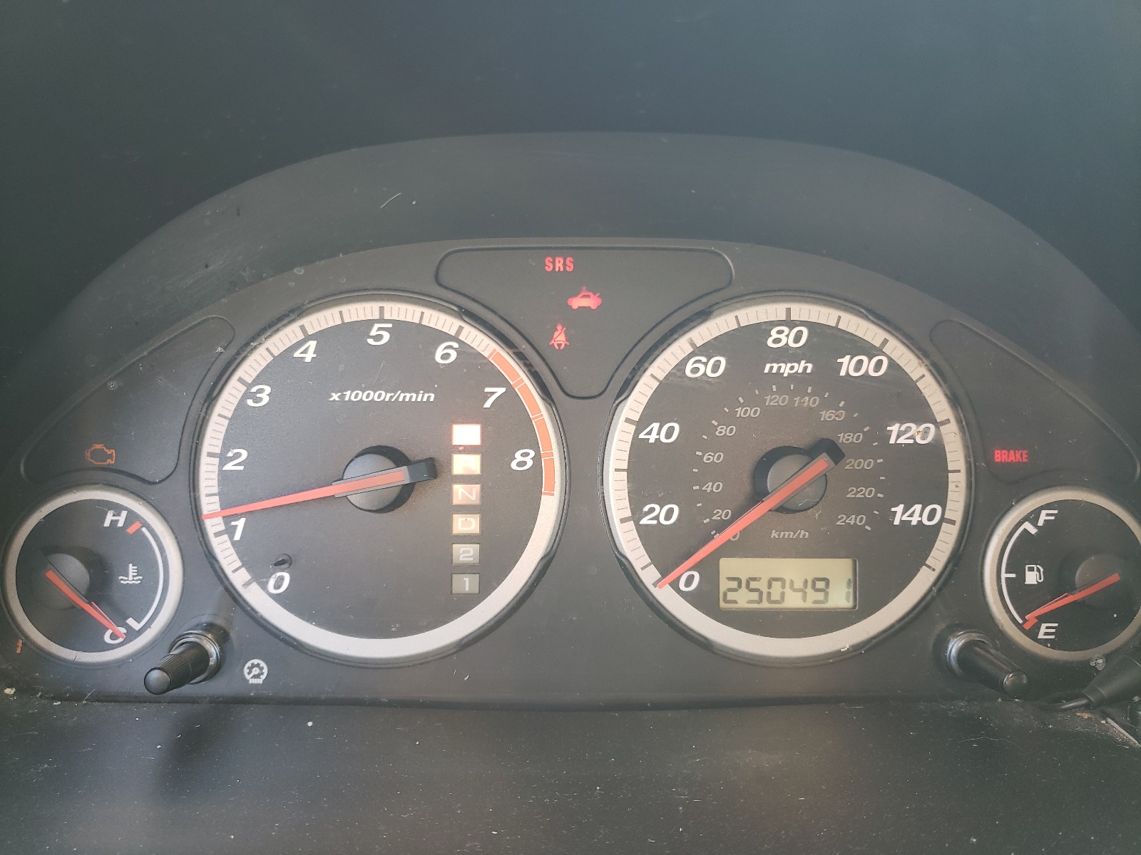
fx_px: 857
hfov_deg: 67.3
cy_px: 428
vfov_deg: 53.1
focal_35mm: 26
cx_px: 570
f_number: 1.5
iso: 59
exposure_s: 1/60.2
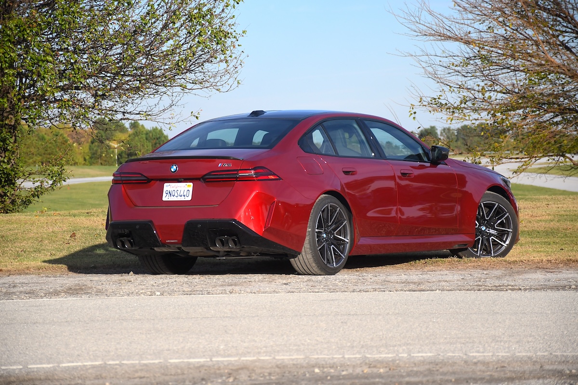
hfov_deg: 13.1
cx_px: 289
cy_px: 192
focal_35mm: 157
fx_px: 2521
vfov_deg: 8.7
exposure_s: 1/2500
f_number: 5.6
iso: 640
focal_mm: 105
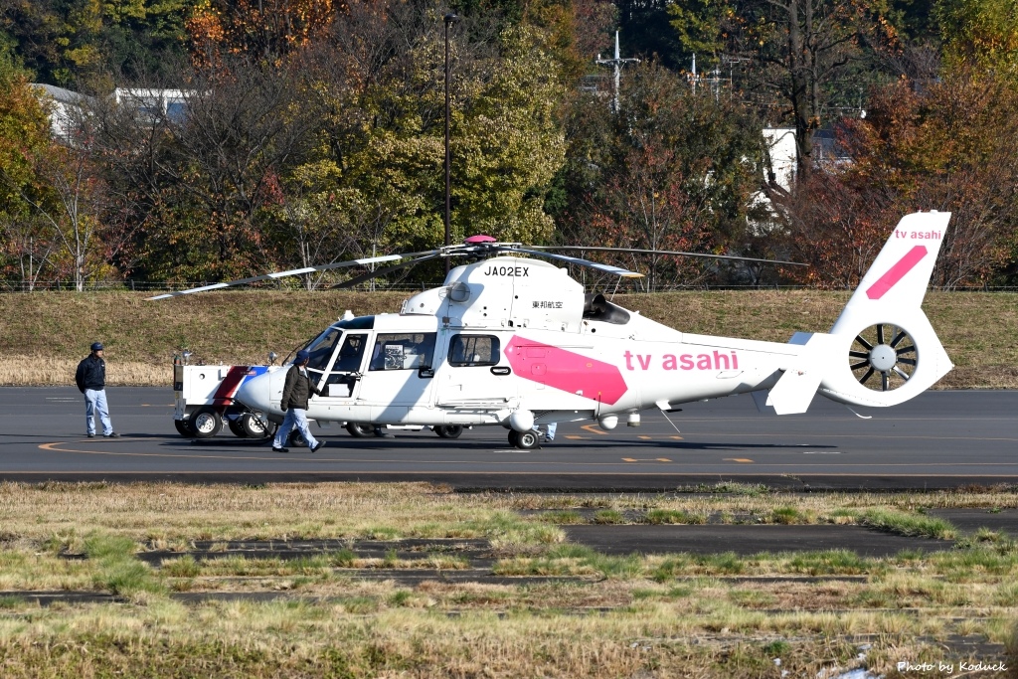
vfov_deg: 4.2
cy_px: 340
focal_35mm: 330
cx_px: 509
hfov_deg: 6.2
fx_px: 9332
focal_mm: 220
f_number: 8
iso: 400
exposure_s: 1/1000
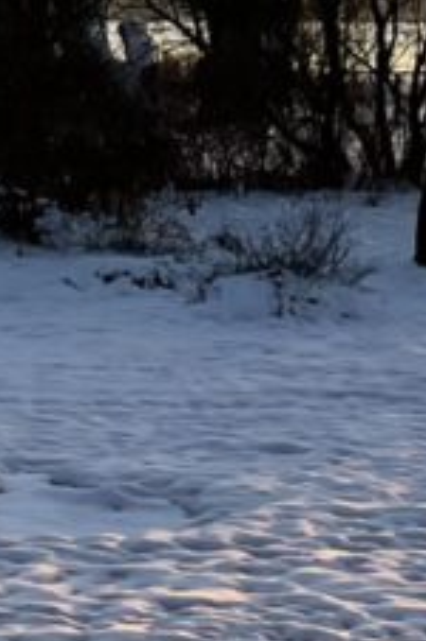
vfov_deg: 11.0
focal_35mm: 184
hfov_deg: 7.4
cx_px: -105
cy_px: -96
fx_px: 3276
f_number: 1.6
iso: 32
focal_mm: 4.2
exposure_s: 1/1453
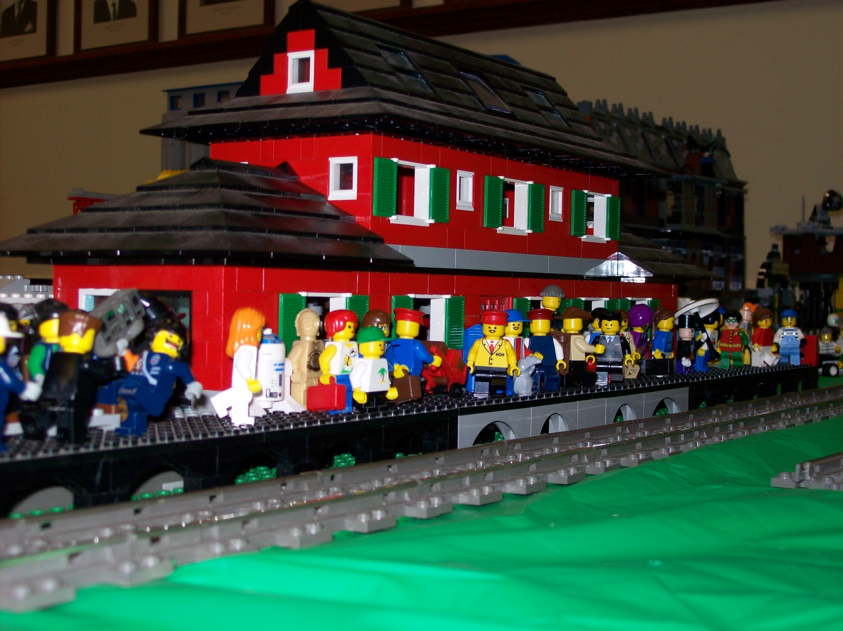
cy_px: 316
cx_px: 422
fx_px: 1363
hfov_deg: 34.4
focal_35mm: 56
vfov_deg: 26.1
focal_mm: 9.4
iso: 80
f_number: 3.4
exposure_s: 1/84.5
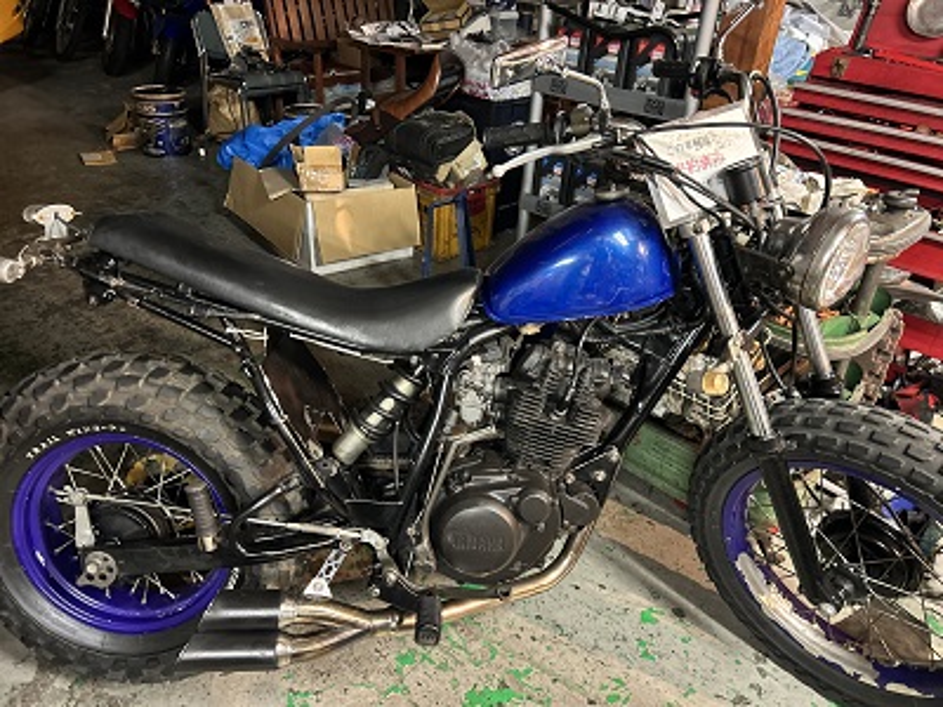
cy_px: 354
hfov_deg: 67.3
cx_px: 472
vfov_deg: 53.1
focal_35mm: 26
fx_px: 708
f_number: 1.5
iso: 500
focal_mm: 5.7
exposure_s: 1/30
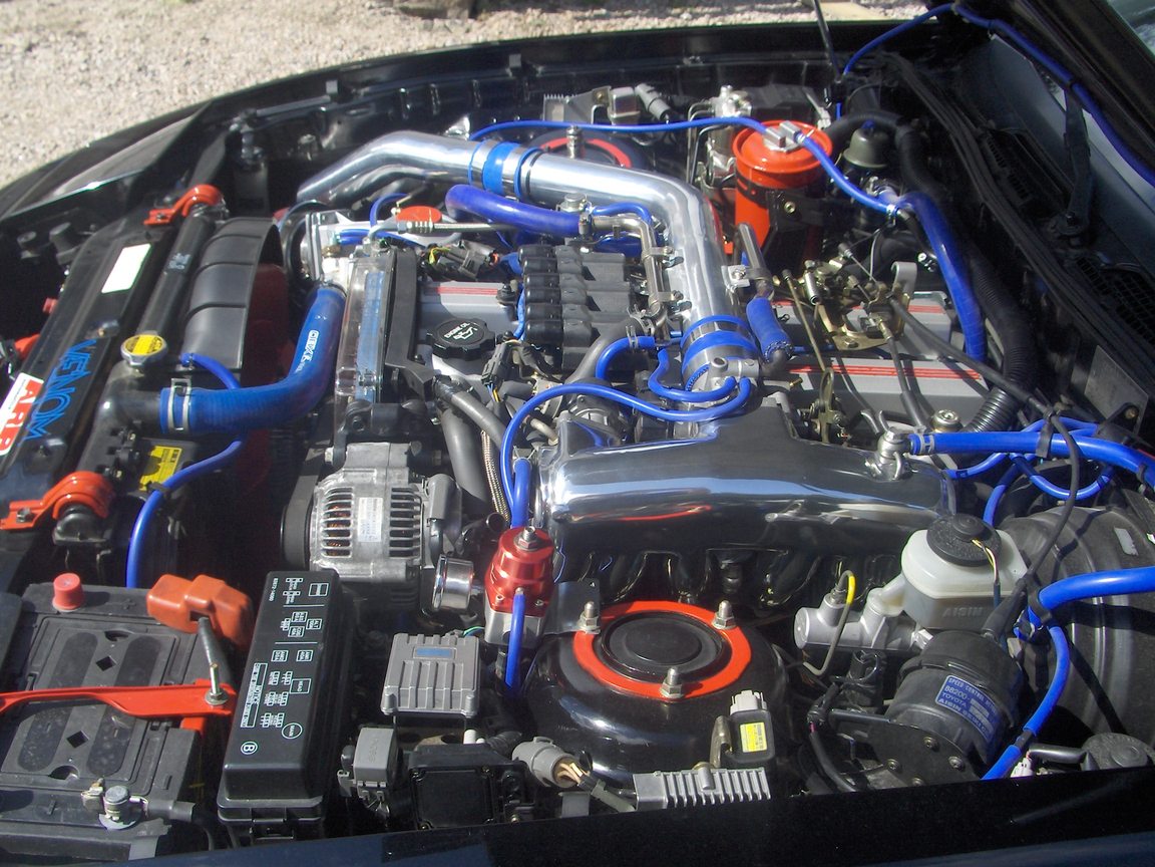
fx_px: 1335
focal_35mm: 40
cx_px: 578
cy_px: 434
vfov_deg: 36.0
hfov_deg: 46.8
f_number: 4.59
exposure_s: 1/323
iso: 100
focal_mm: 6.8
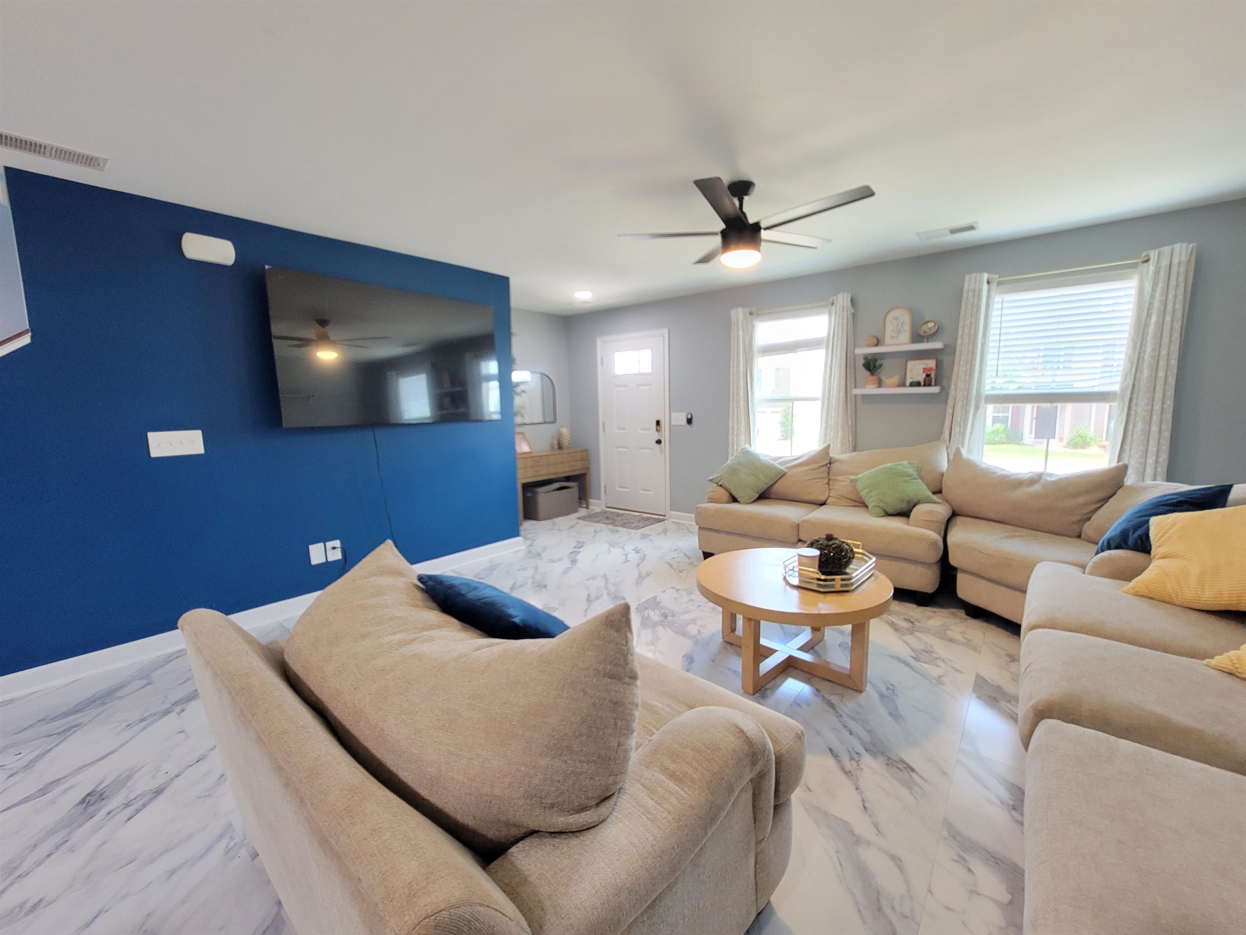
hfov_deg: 106.2
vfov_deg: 89.9
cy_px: 468
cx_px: 623
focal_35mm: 13
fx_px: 468
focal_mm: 2.2
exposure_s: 1/60
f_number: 2.2
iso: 400
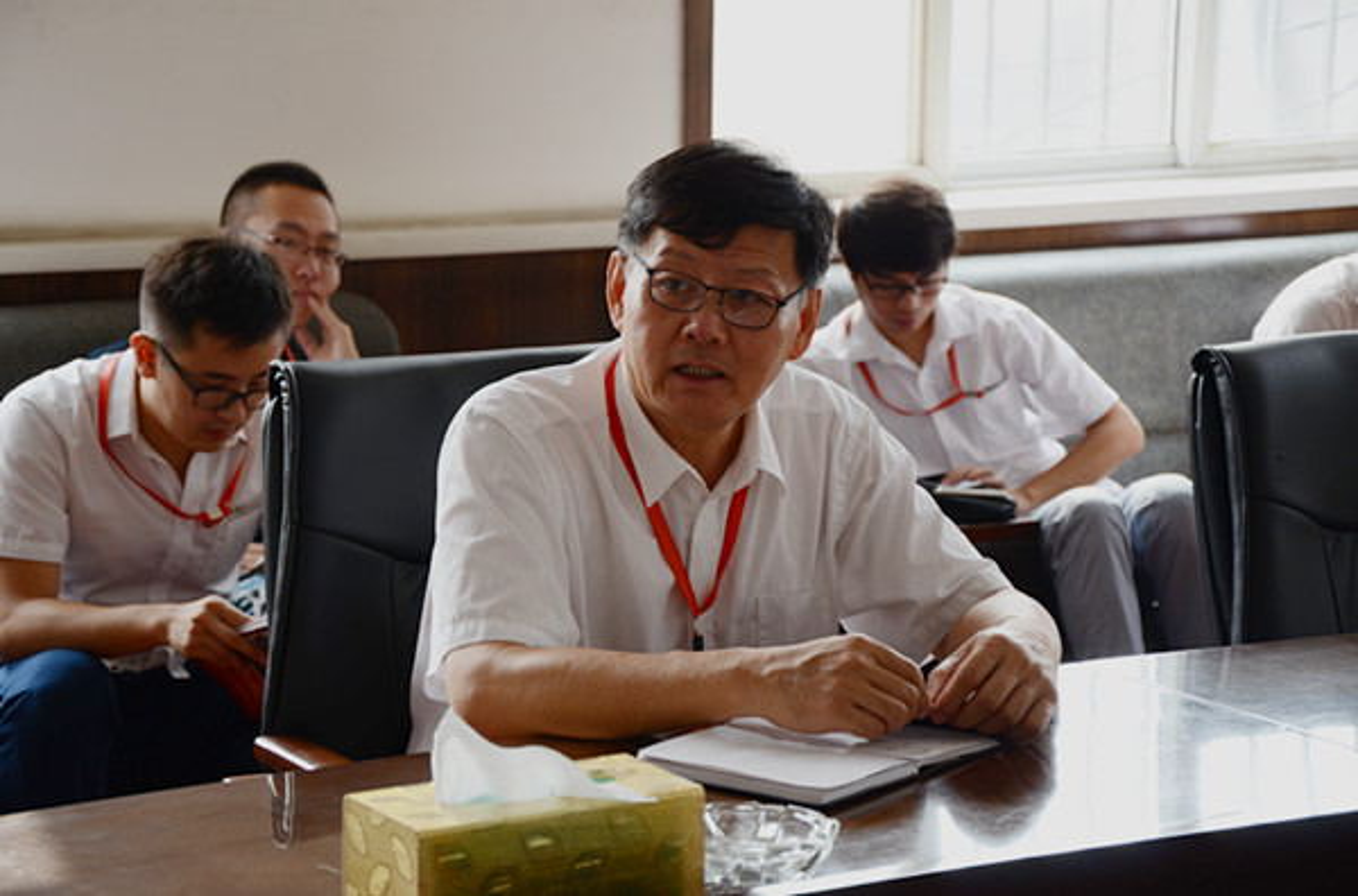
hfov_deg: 23.5
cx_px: 679
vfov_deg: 15.6
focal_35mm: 87
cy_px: 448
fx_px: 3272
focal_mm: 58
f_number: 5
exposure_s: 1/80
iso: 320
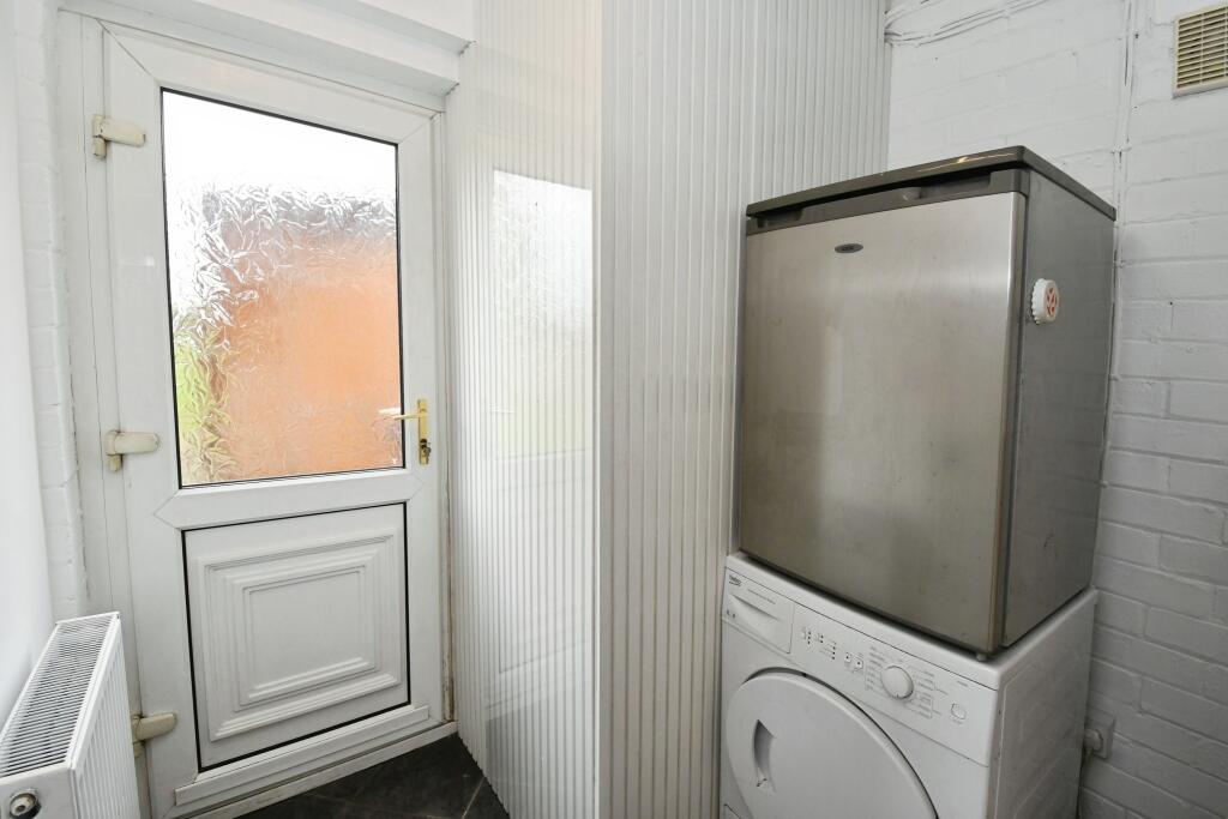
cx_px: 614
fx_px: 512
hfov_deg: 100.4
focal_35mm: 15
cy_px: 410
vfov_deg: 77.3
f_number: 7.1
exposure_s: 1/125
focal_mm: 10
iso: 800
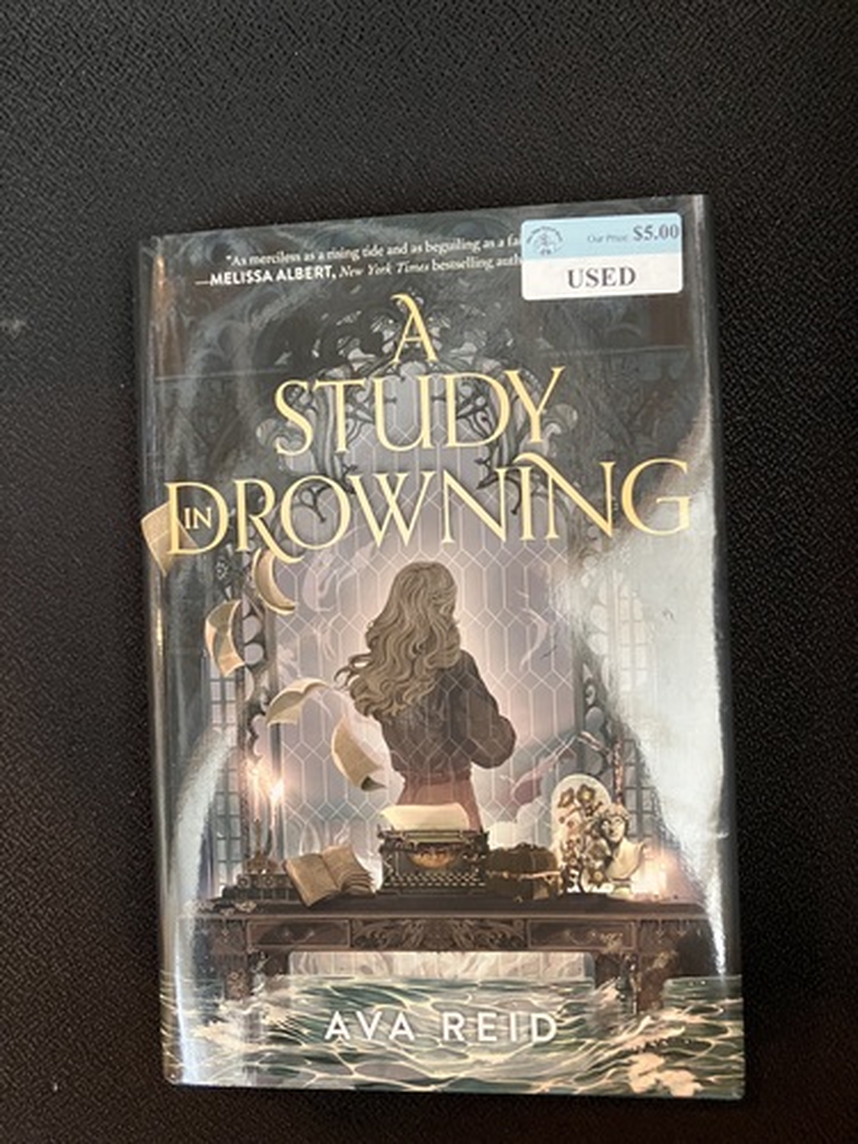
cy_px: 572
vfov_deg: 63.4
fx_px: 925
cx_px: 429
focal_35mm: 28
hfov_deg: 49.7
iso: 400
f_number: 1.8
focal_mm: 3.99
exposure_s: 1/30
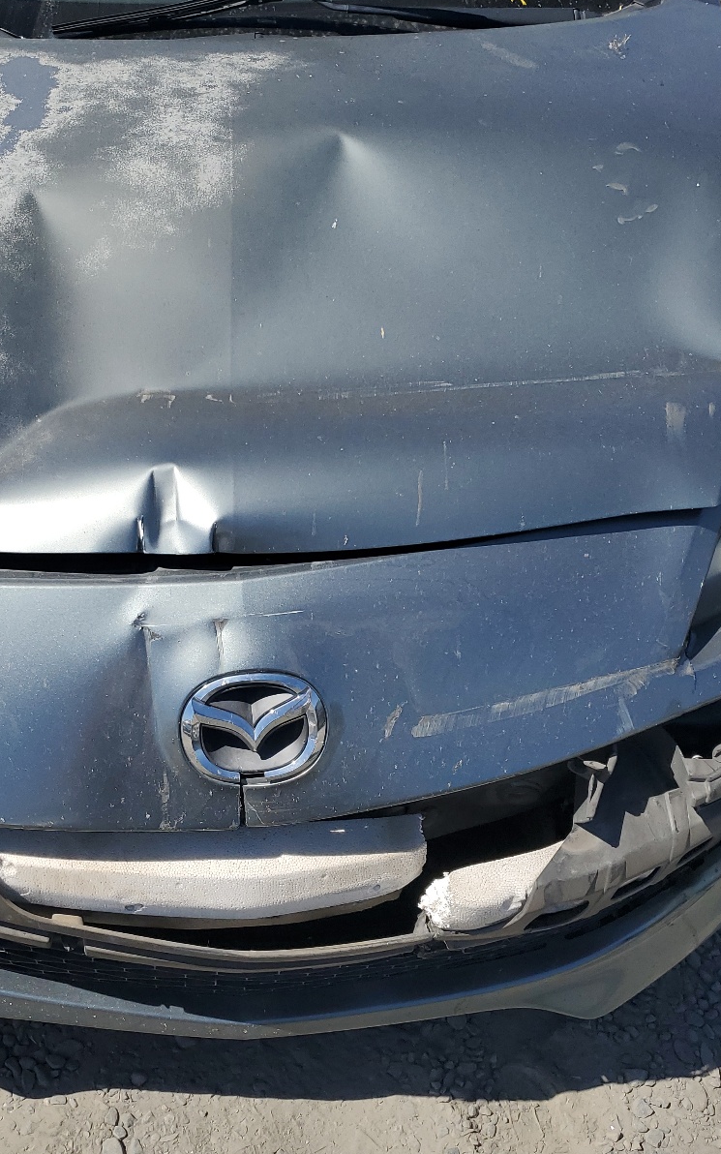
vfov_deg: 52.7
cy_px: 578
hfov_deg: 34.2
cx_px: 248
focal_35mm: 37
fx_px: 1163
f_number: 1.5
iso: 50
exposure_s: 1/5000
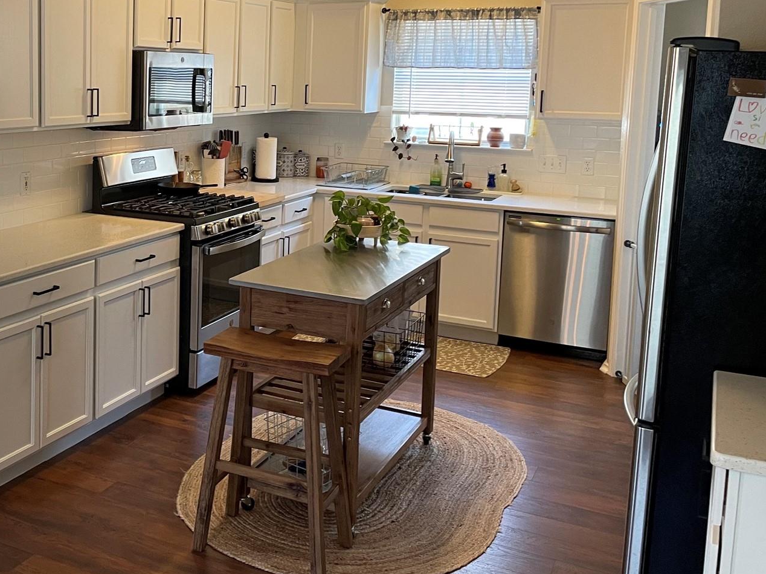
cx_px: 158
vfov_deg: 34.0
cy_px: 190
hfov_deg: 42.8
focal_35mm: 42
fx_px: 929
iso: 100
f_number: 1.6
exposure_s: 1/60
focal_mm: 4.2
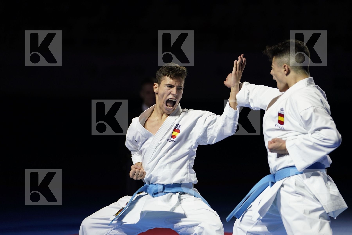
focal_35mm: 147
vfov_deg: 9.3
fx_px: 1437
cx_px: 176
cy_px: 118
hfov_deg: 14.0
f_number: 2.8
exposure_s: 1/500
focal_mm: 147
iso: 500
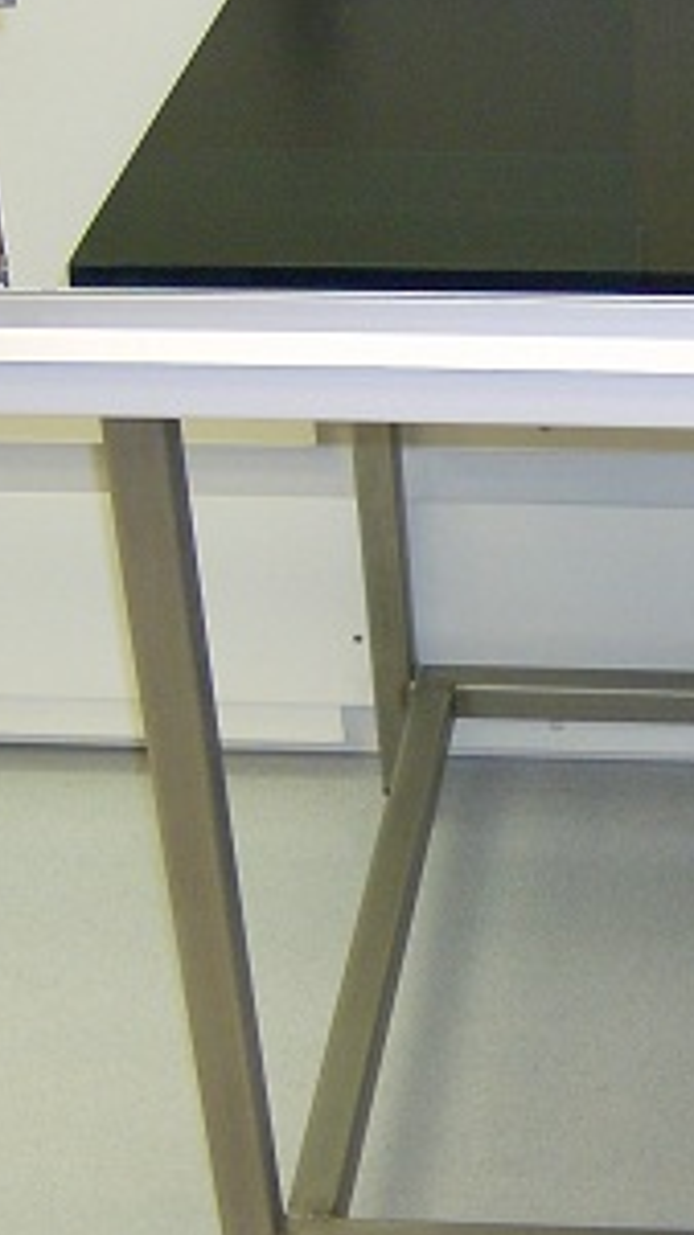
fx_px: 2457
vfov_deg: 28.2
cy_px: 591
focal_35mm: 75
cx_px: 788
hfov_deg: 15.6
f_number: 2.8
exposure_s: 1/60
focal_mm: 6
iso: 200
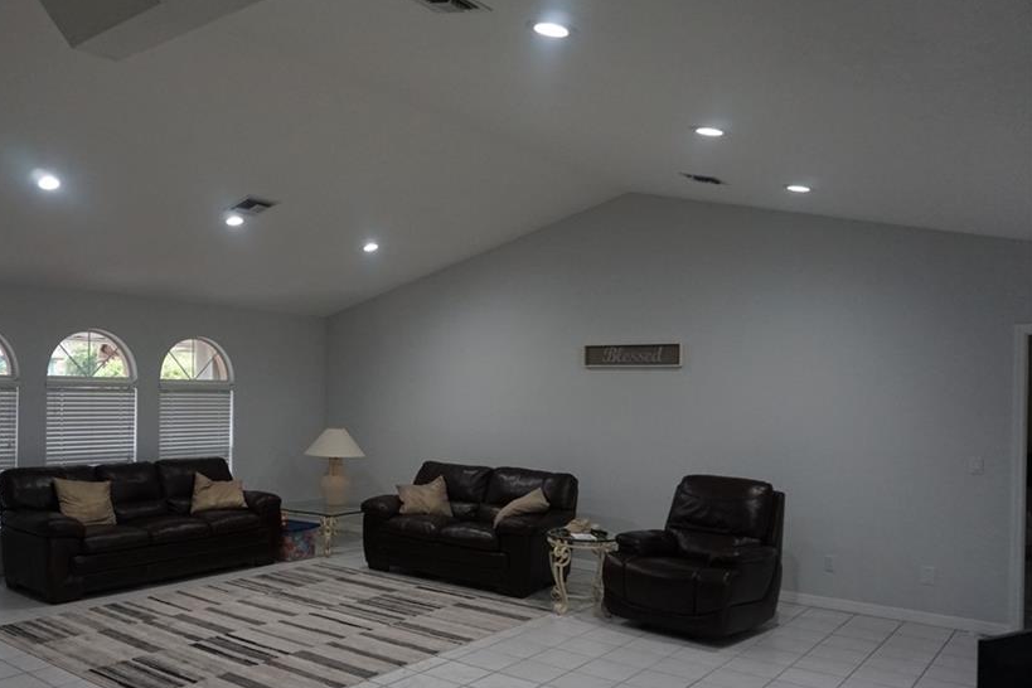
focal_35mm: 30
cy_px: 402
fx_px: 860
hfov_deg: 61.1
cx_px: 389
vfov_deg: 43.5
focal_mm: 16
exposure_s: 1/160
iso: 1600
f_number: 4
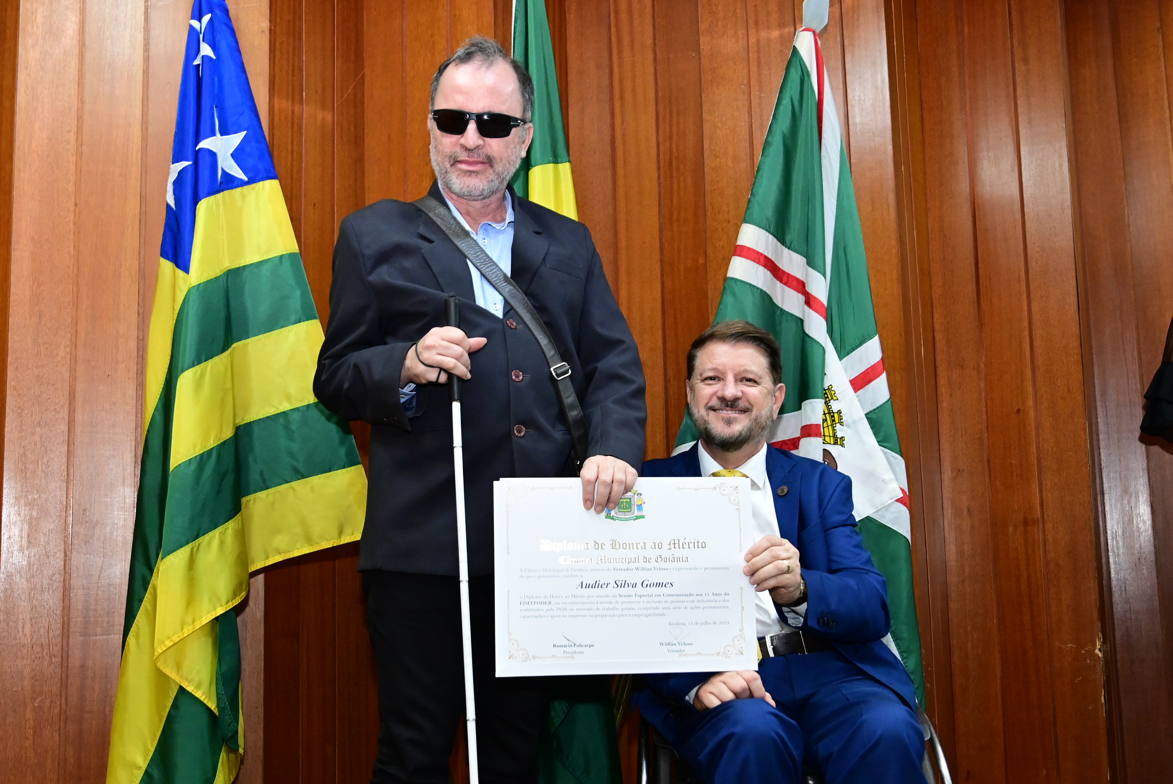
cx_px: 586
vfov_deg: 32.7
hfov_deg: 47.4
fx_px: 1337
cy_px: 392
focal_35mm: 41
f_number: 4
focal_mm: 27.5
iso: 3200
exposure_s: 1/125
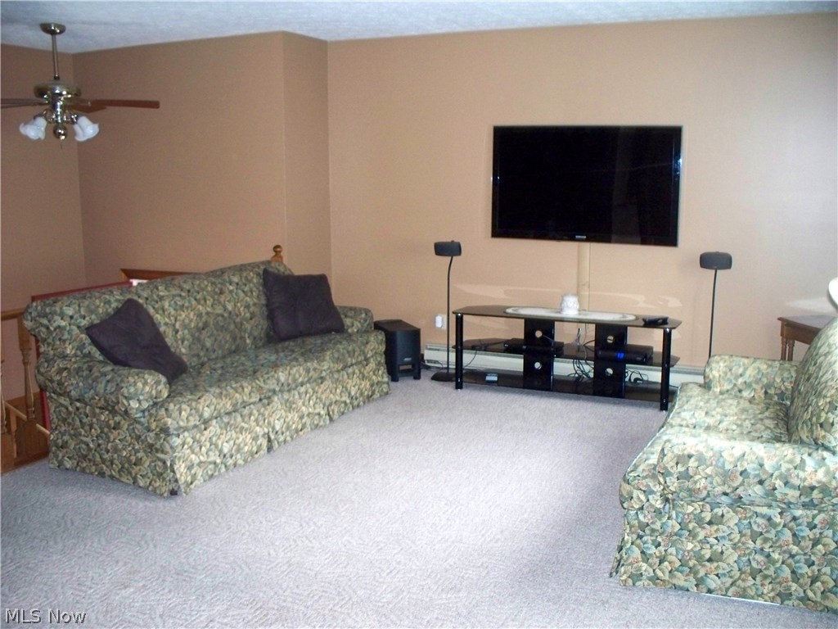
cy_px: 314
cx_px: 419
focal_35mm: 36
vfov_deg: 39.7
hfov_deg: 51.4
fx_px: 872
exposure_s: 1/30
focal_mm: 7.54
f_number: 2.8
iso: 400
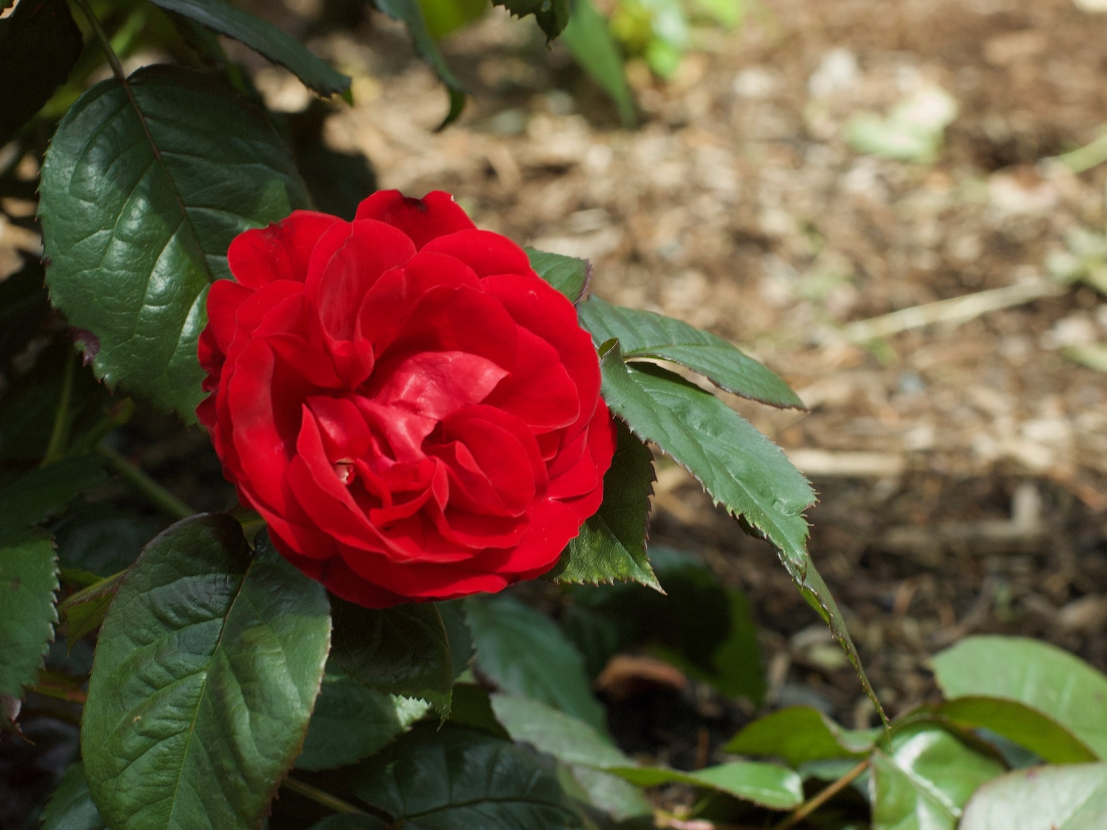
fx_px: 2622
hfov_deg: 23.8
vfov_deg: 18.0
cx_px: 542
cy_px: 418
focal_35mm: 82
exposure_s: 1/250
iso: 400
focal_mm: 50
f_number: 8
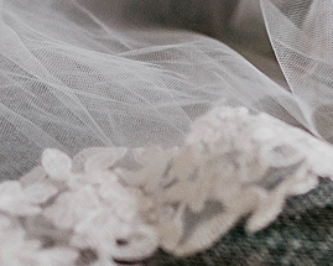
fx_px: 2749
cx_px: 552
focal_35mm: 279
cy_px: -232
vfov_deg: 5.4
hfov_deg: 6.8
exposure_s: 1/640
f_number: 1.4
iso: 800
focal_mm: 50
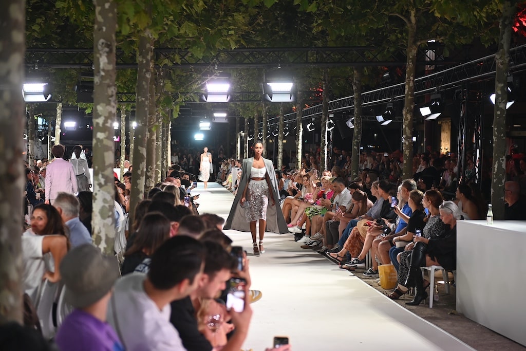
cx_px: 263
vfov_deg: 19.5
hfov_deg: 28.8
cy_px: 176
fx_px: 1023
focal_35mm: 70
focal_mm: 70
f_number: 2.8
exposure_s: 1/200
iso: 640
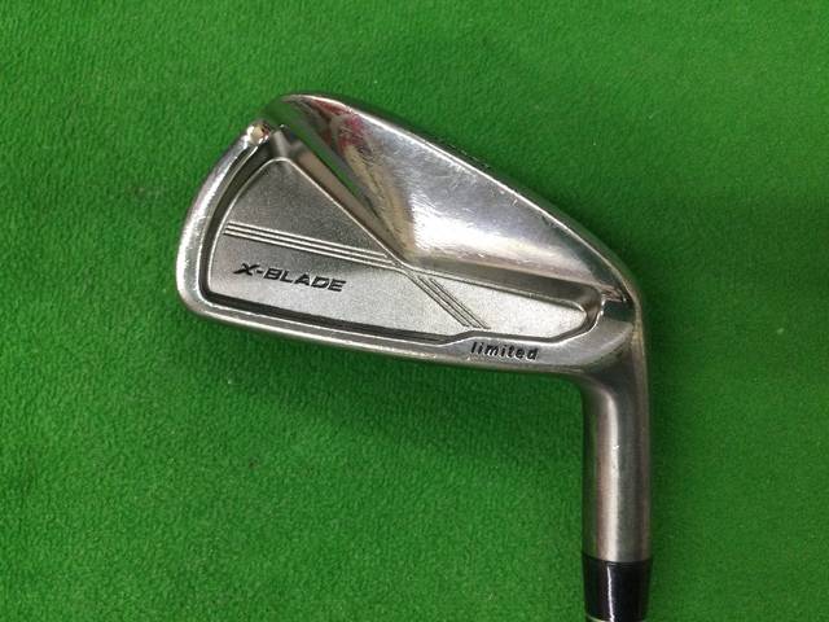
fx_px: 742
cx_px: 414
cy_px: 311
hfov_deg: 58.4
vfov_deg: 45.4
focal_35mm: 31
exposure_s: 1/30
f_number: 2.4
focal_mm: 3.3
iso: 80
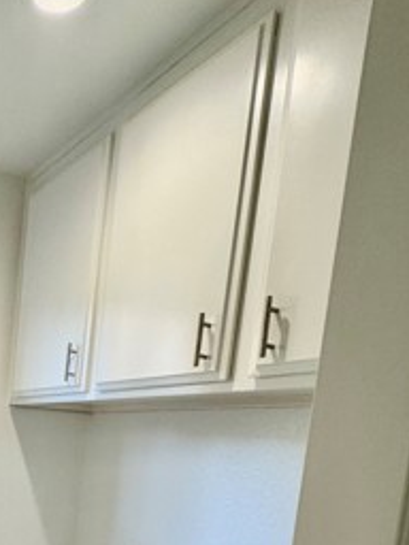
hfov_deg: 33.3
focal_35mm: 35
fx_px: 551
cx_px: -81
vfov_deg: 47.0
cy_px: 498
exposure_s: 1/120
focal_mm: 2.22
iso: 100
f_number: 2.2
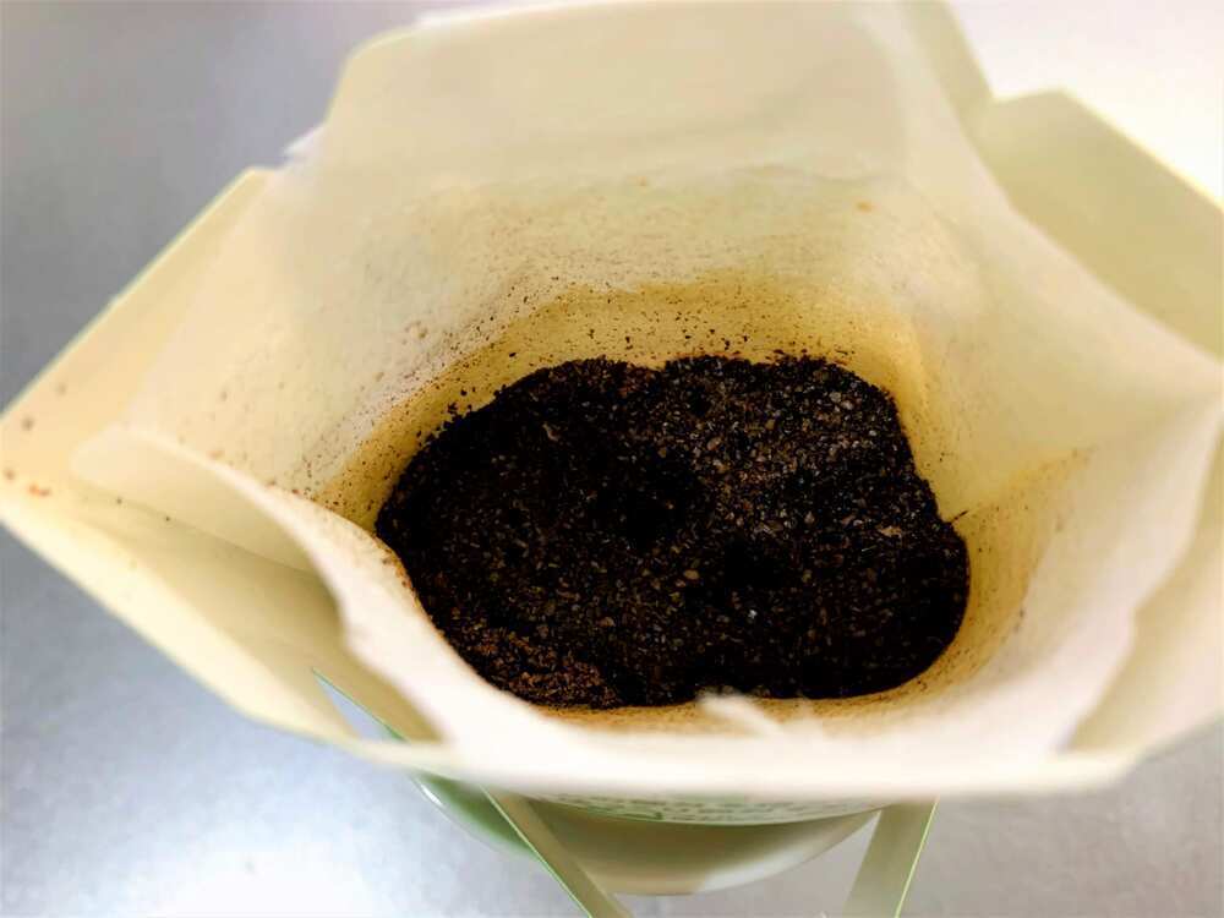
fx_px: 919
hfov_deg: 67.3
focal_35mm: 26
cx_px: 612
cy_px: 459
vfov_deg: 53.1
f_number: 1.8
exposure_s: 1/25
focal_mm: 4.25
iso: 500
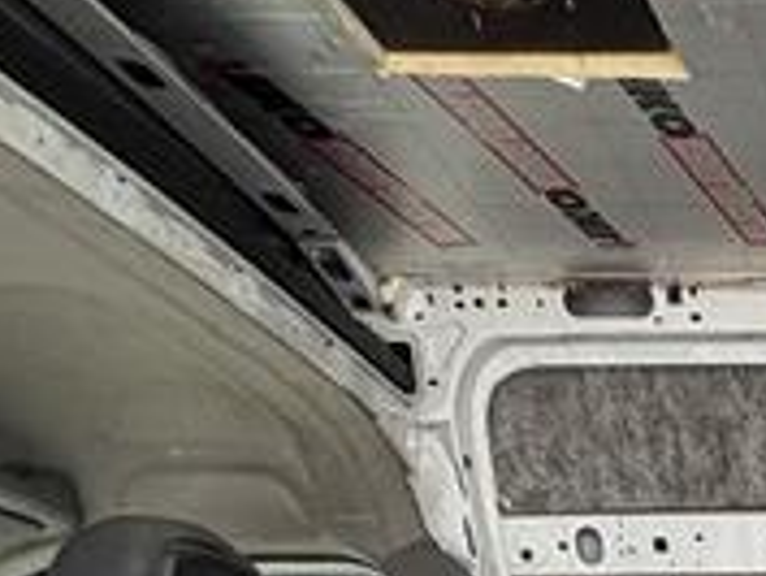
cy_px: 1148
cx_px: 1099
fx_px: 1572
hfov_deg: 23.0
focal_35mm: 71
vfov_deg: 16.1
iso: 64
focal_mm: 2.22
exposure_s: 1/244
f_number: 2.2
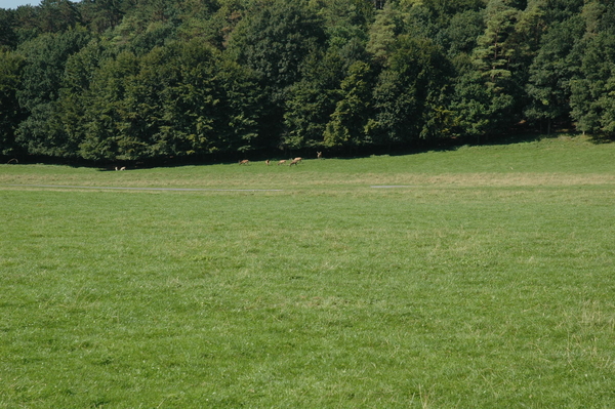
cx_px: 308
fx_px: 1331
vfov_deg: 17.5
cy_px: 204
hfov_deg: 26.0
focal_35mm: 78
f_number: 9
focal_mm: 52
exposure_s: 1/320
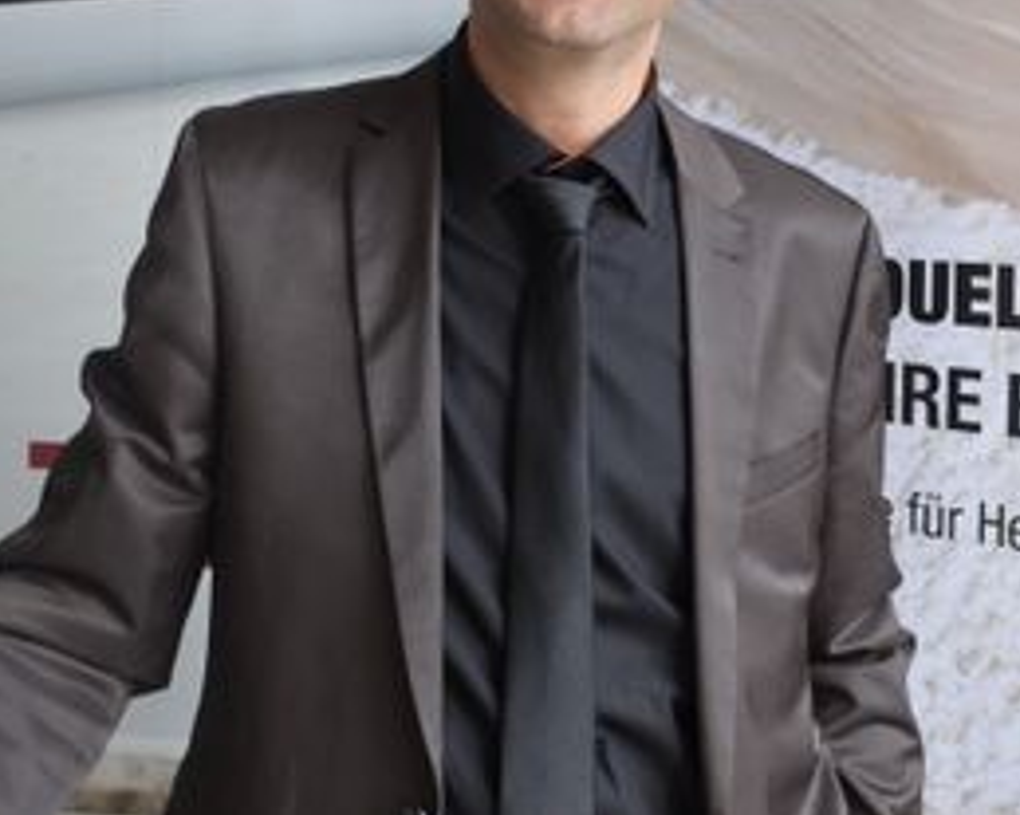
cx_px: 673
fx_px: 1509
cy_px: 152
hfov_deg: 37.0
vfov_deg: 29.5
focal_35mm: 50
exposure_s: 1/125
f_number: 5.6
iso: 400
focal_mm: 18
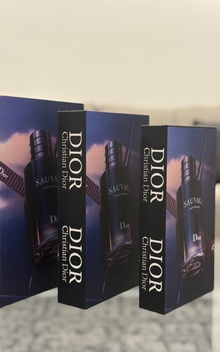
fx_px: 489
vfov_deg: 39.6
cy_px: 176
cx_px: 96
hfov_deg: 25.3
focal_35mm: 51
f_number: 1.78
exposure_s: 1/50
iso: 125
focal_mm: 6.76
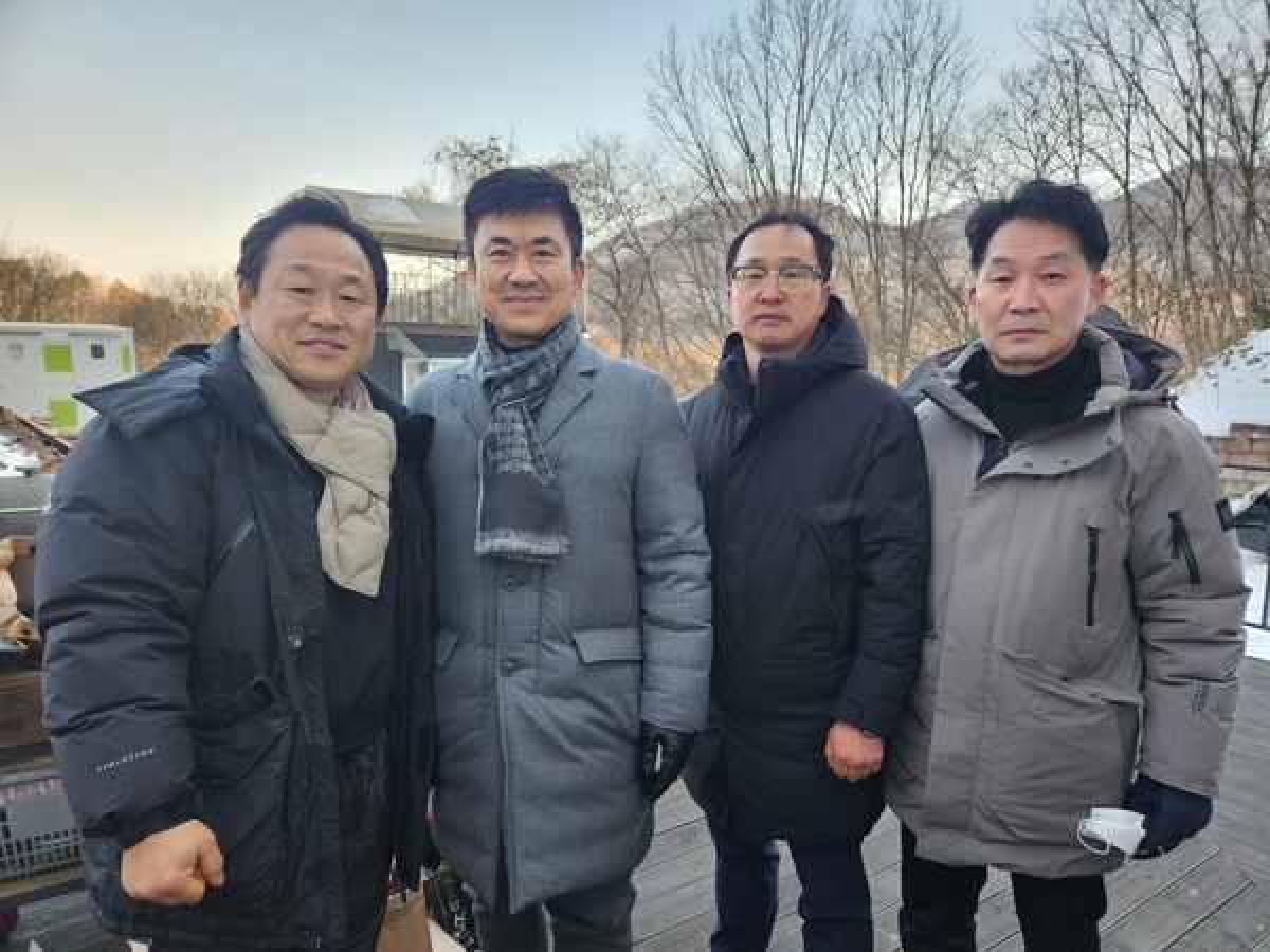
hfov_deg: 73.9
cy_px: 476
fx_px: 844
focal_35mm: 23
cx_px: 635
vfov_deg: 58.9
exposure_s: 1/180
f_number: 1.8
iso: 50
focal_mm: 5.4
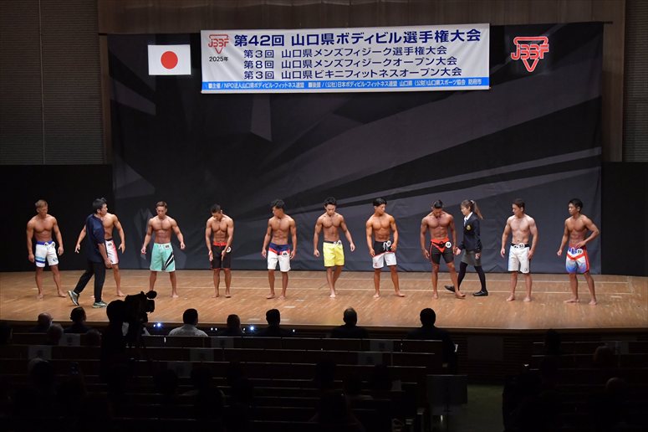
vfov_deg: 18.9
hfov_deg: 28.1
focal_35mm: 72
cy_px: 216
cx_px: 324
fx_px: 1295
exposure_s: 1/400
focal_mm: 48
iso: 6400
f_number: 5.6
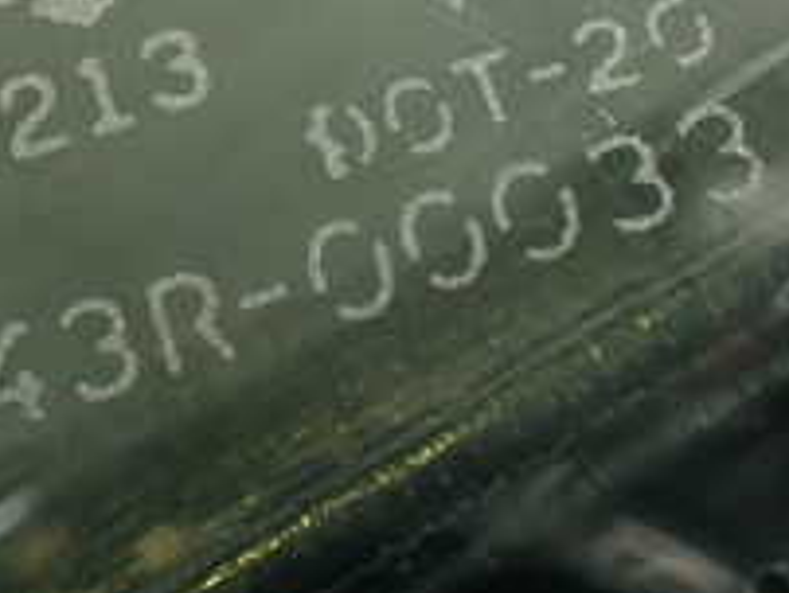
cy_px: 94
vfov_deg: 15.5
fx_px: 2168
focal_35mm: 95
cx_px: 160
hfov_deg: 20.4
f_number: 2.4
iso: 200
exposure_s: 1/50
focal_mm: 5.79
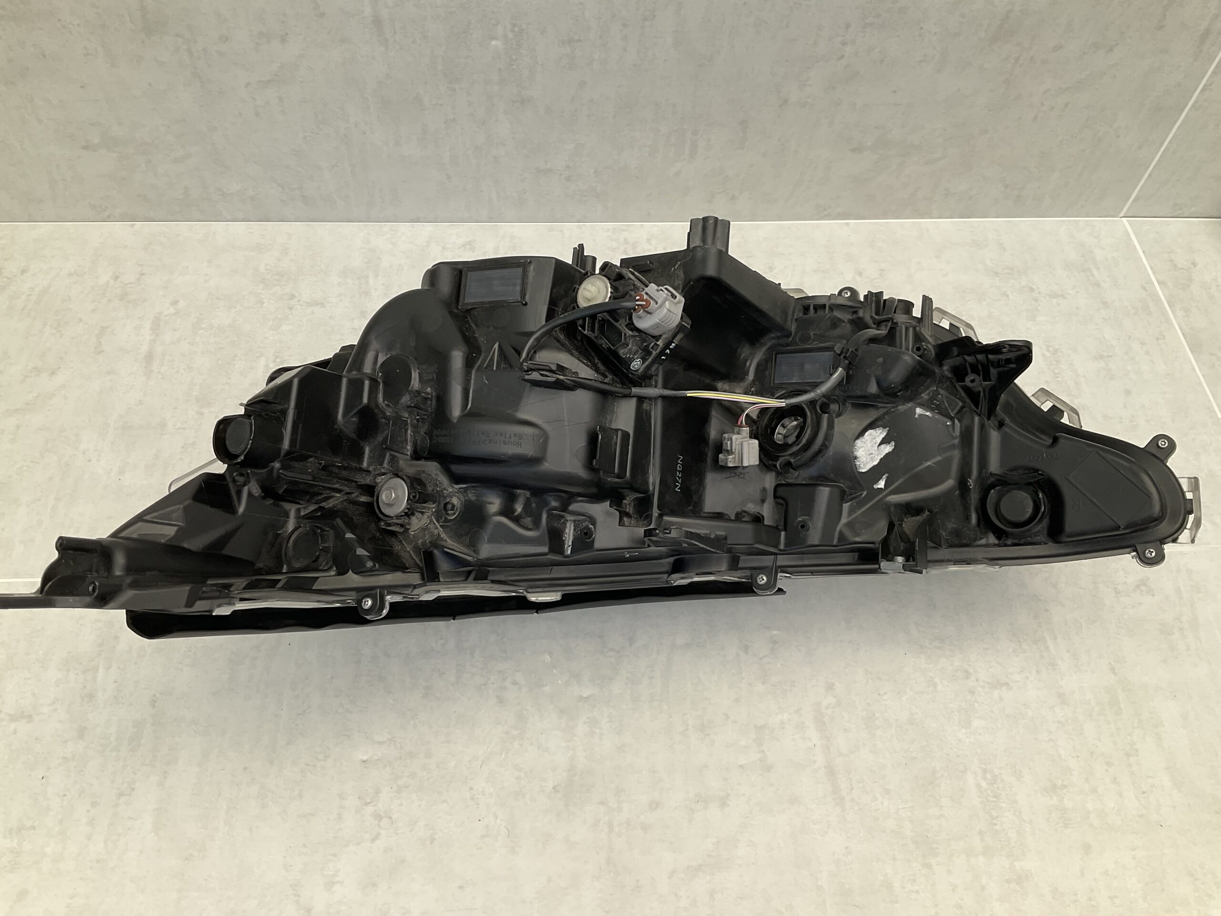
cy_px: 458
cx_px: 610
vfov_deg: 48.2
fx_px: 1023
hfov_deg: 61.7
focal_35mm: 29
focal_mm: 3
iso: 16
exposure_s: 1/781
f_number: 1.8
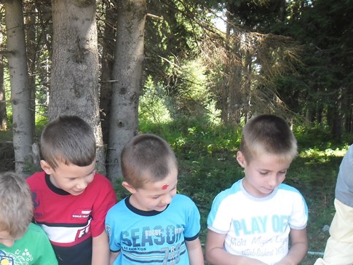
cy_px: 215
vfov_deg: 23.7
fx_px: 622
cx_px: 94
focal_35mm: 61
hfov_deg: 31.2
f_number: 4
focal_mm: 6.6
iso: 100
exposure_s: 1/47
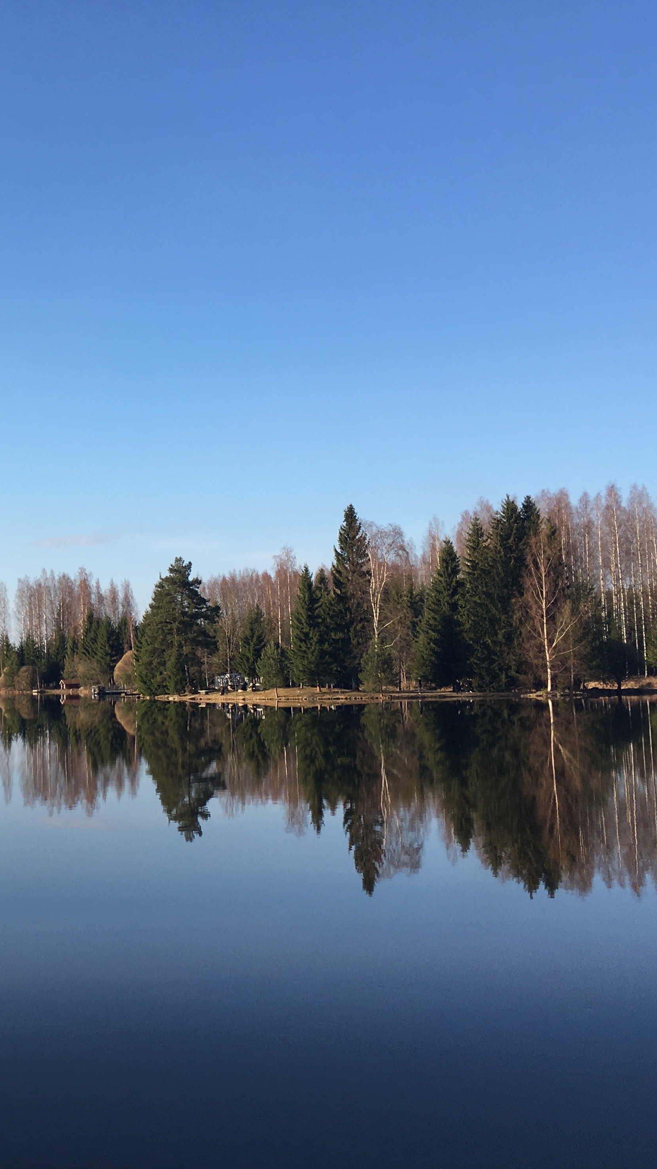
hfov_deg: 25.7
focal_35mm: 43
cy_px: 577
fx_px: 1332
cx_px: -59
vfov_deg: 47.4
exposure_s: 1/884
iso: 25
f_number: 2.2
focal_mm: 4.15
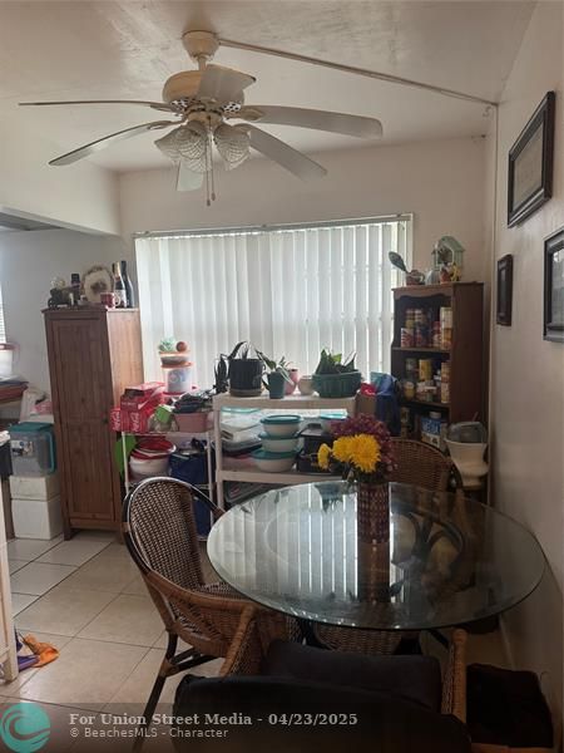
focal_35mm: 24
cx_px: 282
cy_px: 376
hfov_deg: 56.8
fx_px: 521
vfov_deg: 71.6
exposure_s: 1/60
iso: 320
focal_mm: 6.76
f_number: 1.78
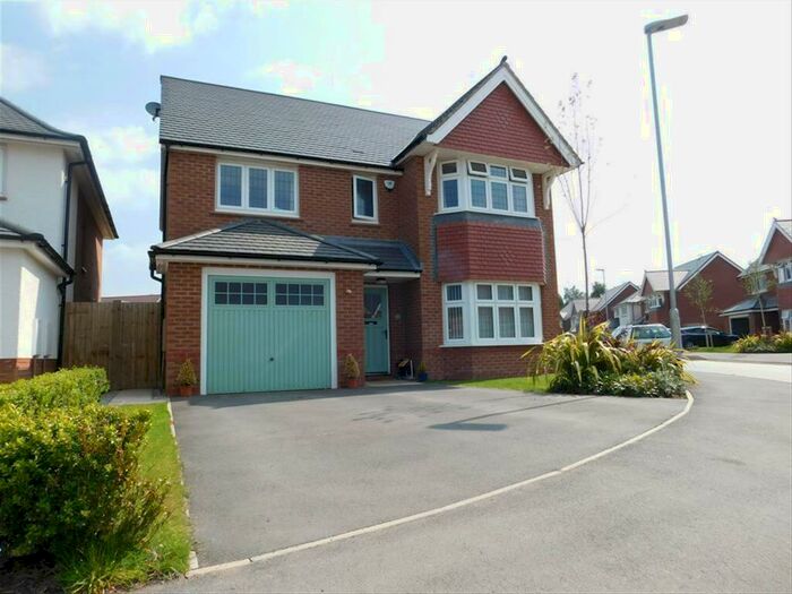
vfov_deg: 58.9
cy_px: 297
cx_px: 396
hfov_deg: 73.9
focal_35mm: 23
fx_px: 526
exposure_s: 1/1500
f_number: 3
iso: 125
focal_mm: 4
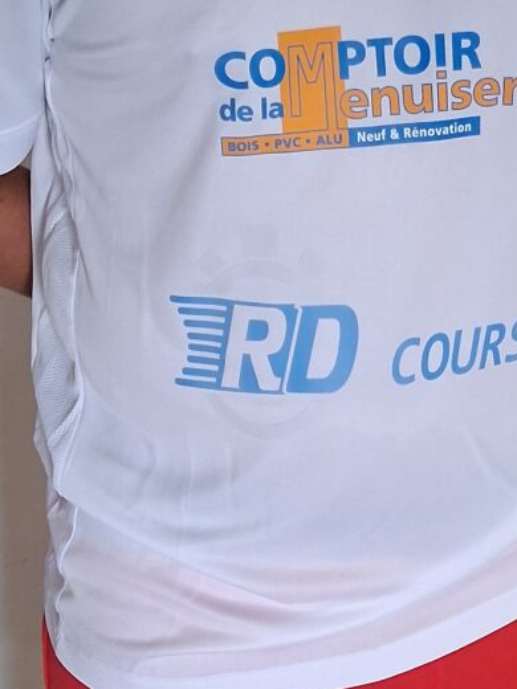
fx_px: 1494
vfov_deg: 25.8
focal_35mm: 75
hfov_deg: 19.5
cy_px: 462
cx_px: 408
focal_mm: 3.98
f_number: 1.8
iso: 320
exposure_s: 1/100
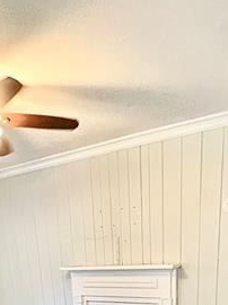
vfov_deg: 37.4
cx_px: 105
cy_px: 369
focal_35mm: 37
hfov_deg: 38.6
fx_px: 325
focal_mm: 1.57
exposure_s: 1/60
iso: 500
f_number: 1.8
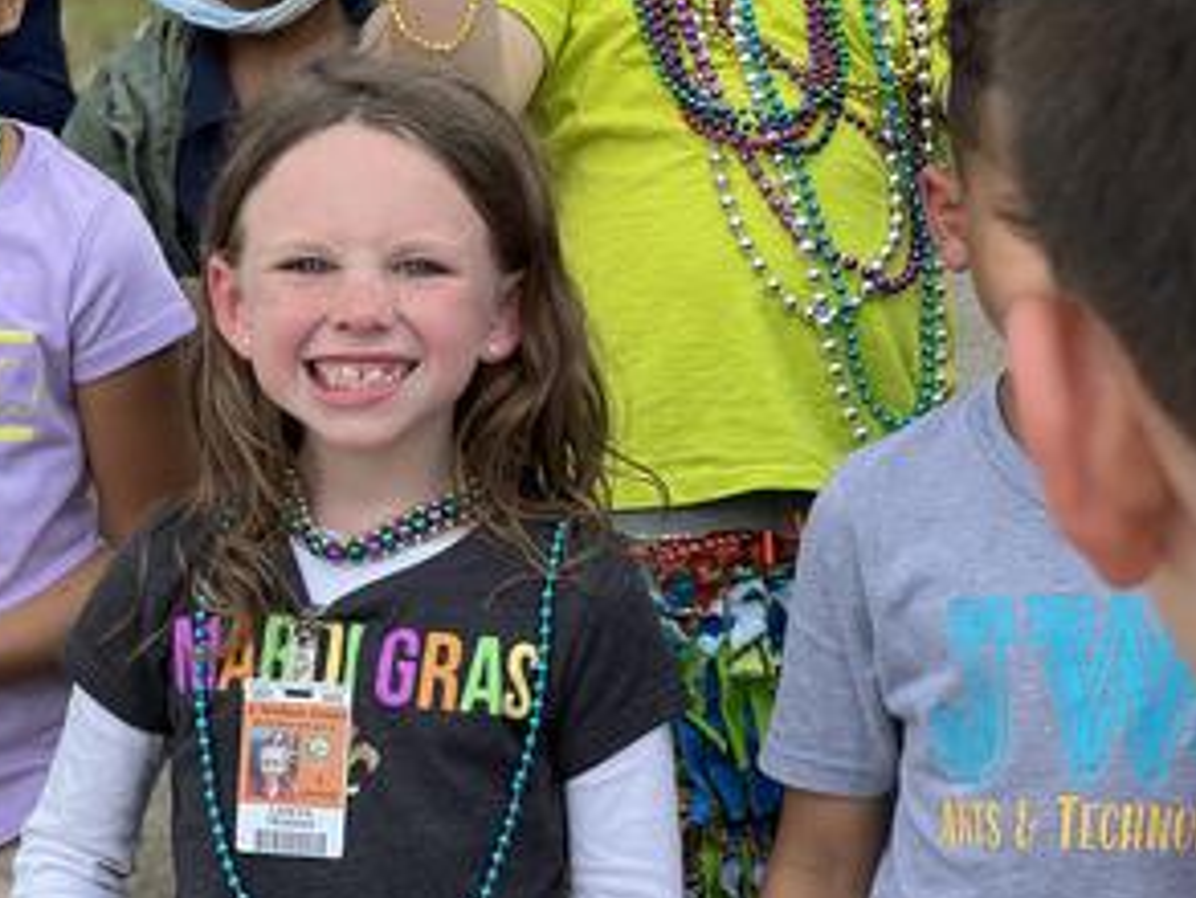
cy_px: 416
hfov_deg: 15.5
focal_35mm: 126
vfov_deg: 11.8
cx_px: 261
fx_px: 4355
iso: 25
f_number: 2.8
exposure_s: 1/121
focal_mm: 9
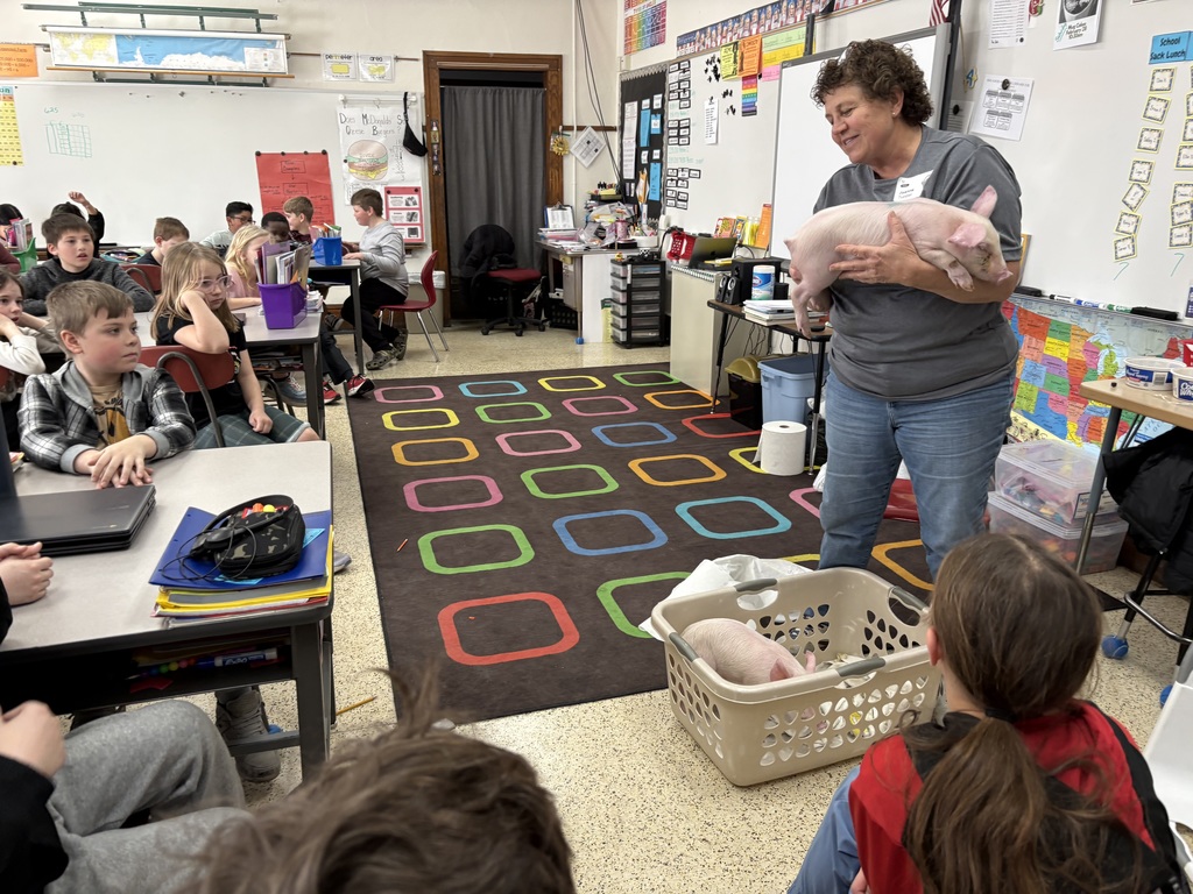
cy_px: 447
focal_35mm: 26
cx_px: 596
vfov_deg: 53.1
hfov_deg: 67.3
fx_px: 896
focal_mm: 5.96
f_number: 1.6
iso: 125
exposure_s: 1/60
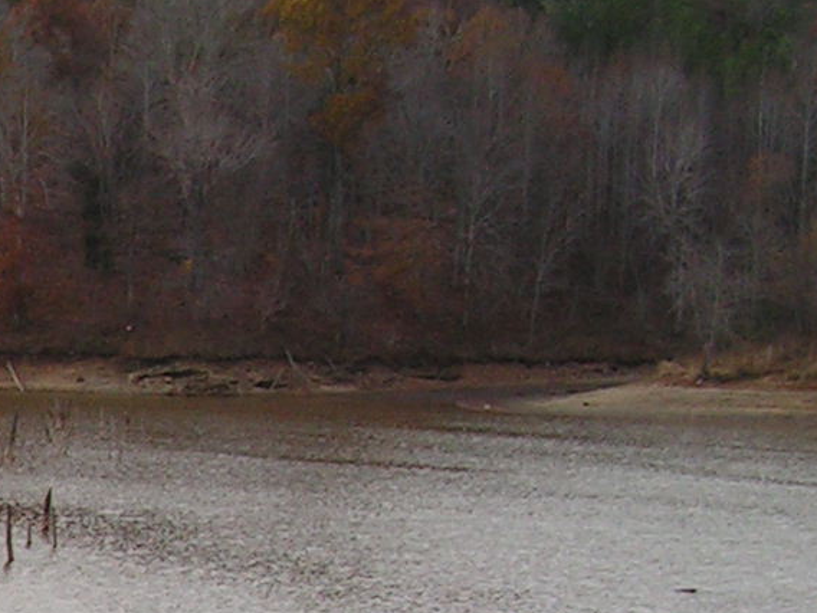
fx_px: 3587
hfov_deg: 12.1
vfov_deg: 9.5
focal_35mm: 152
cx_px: -549
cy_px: 912
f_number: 5.6
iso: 50
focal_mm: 6.3
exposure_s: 1/100
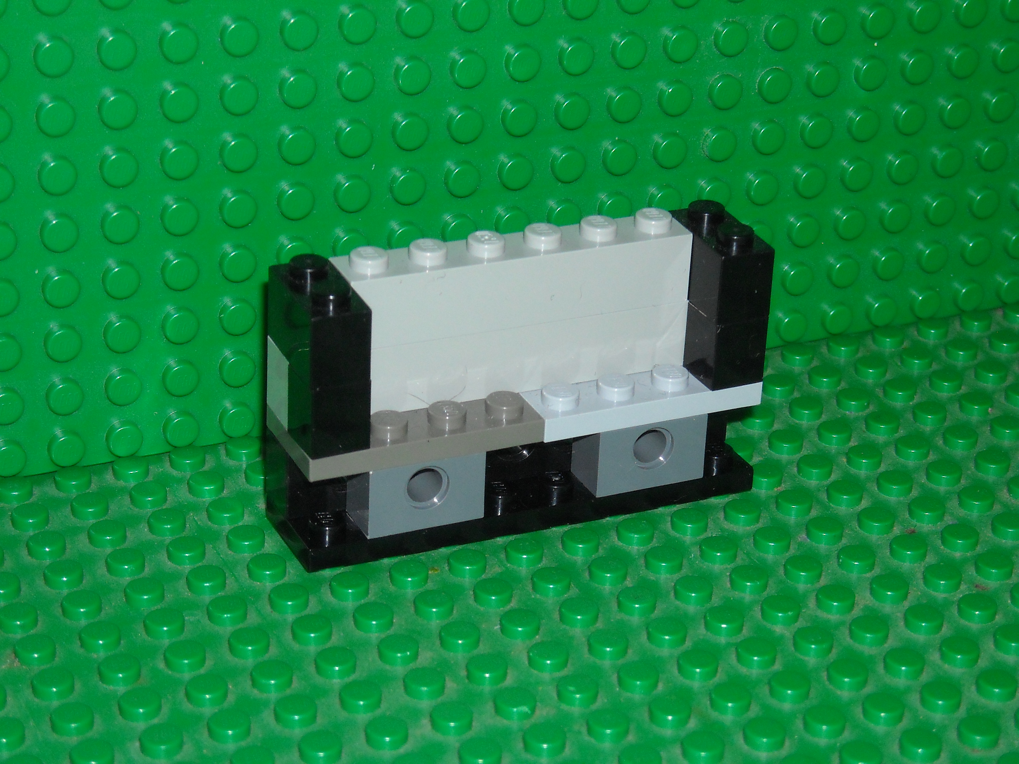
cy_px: 382
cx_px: 510
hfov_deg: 20.9
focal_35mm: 94
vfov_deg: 15.7
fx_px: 2767
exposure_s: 1/125
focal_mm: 15.32
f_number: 4.4
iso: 200
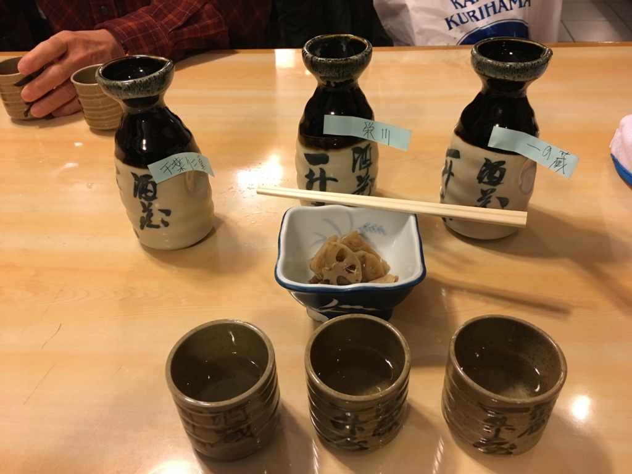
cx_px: 316
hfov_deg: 61.7
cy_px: 237
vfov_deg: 48.2
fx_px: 529
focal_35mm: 29
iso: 125
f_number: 2.2
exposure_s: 1/30
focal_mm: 4.15
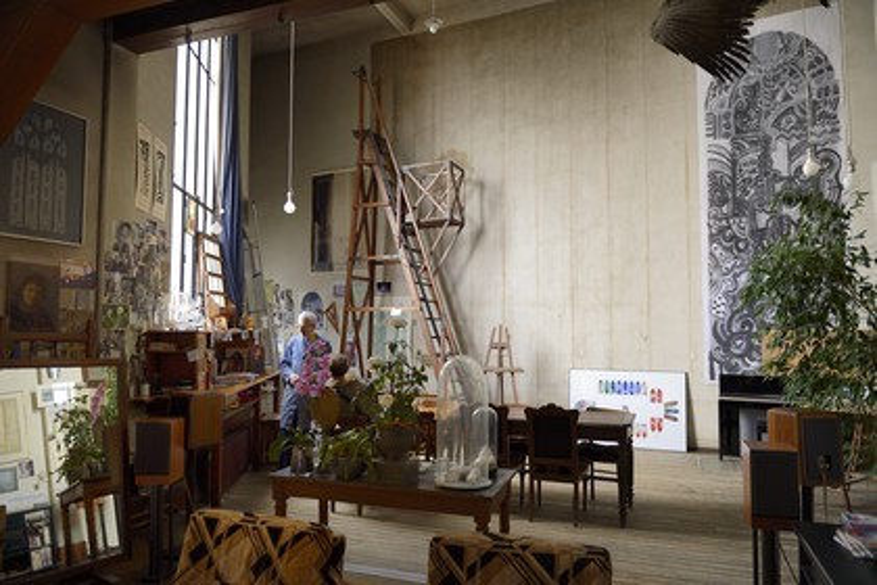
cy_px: 292
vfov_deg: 53.1
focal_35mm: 24
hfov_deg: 73.7
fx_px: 585
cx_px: 438
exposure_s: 1/60
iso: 800
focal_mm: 24
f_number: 3.2
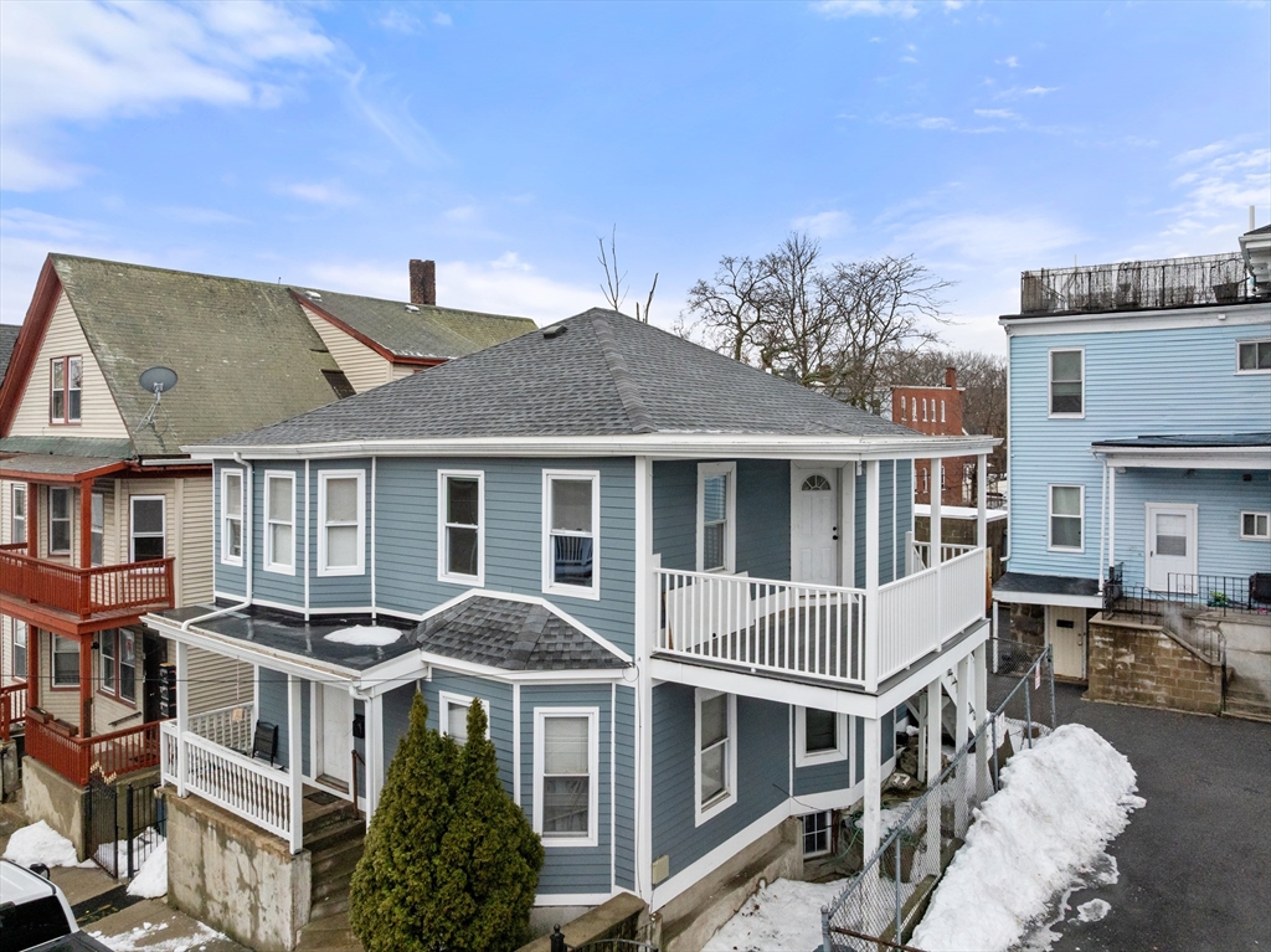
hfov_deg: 71.6
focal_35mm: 24
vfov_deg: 56.8
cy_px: 476
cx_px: 636
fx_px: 881
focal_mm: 12.29
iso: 200
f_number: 9
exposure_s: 1/320
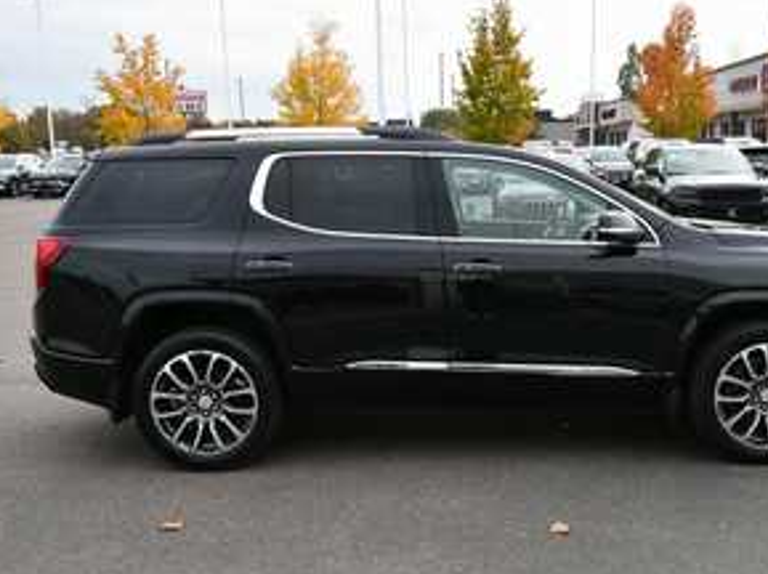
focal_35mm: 40
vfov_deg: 35.9
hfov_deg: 46.6
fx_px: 886
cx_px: 462
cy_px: 302
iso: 200
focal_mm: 20
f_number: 7.1
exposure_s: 1/250
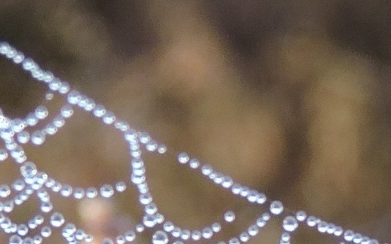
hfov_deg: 10.4
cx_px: 167
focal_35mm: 202
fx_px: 2152
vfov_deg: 6.4
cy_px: 427
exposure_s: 1/125
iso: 100
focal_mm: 7.7
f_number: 3.4
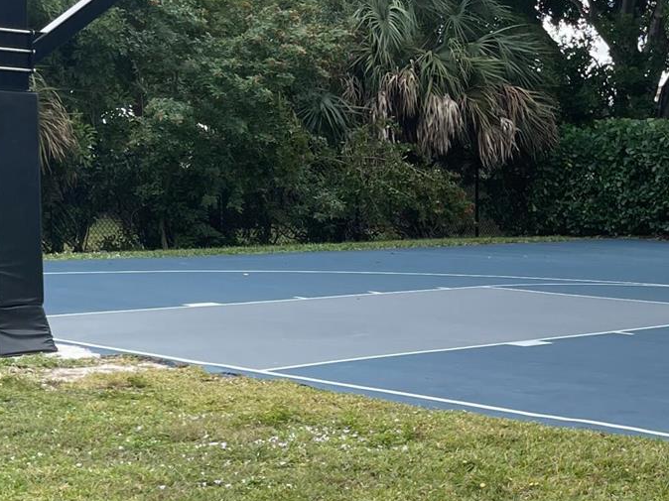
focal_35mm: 76
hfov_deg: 24.9
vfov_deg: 19.3
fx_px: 1468
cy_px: 314
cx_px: 607
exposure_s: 1/1456
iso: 32
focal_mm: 5.1
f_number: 1.6
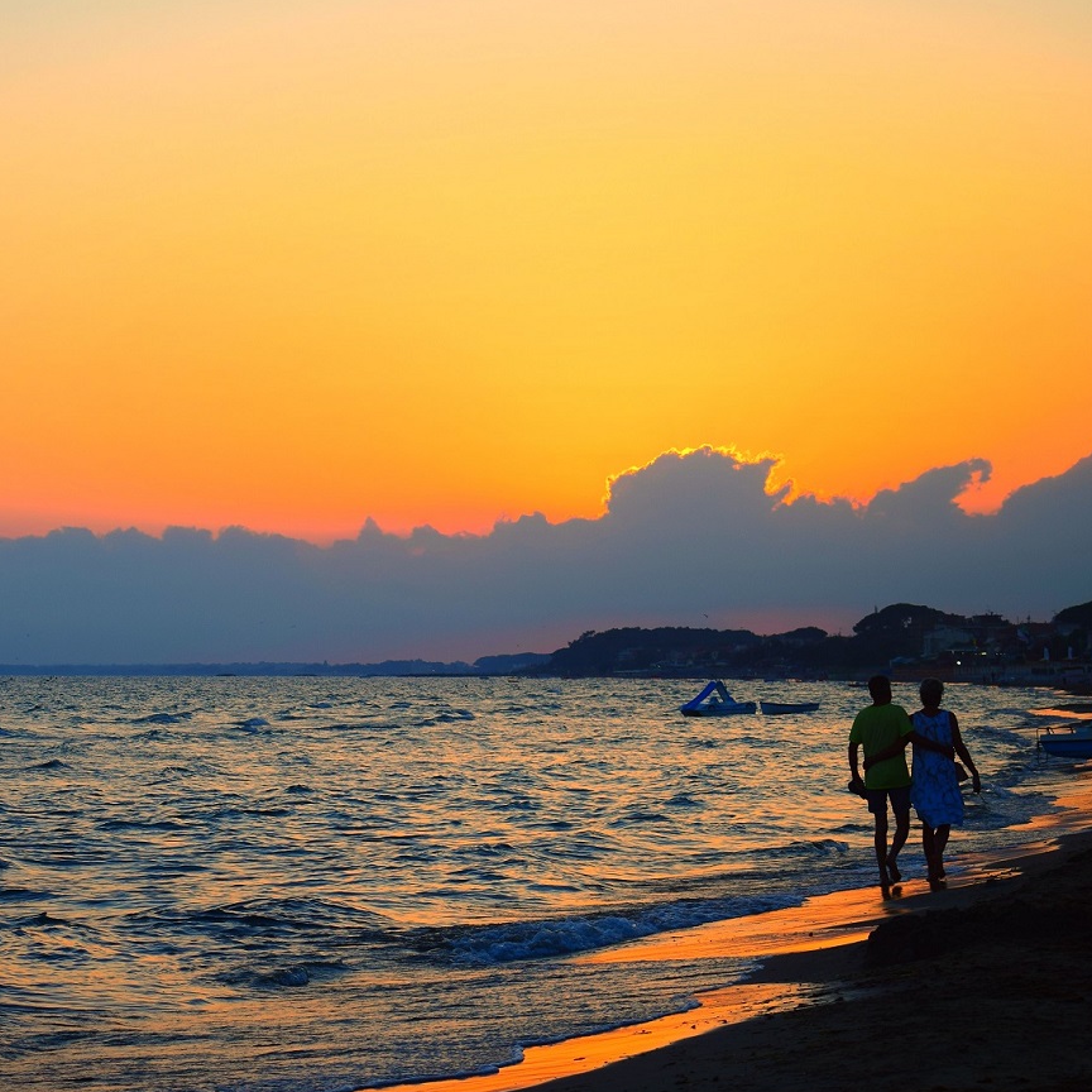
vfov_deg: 14.3
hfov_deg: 14.3
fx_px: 4345
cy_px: 523
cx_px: 291
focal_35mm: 122
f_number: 5.6
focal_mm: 55
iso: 100
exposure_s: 1/160
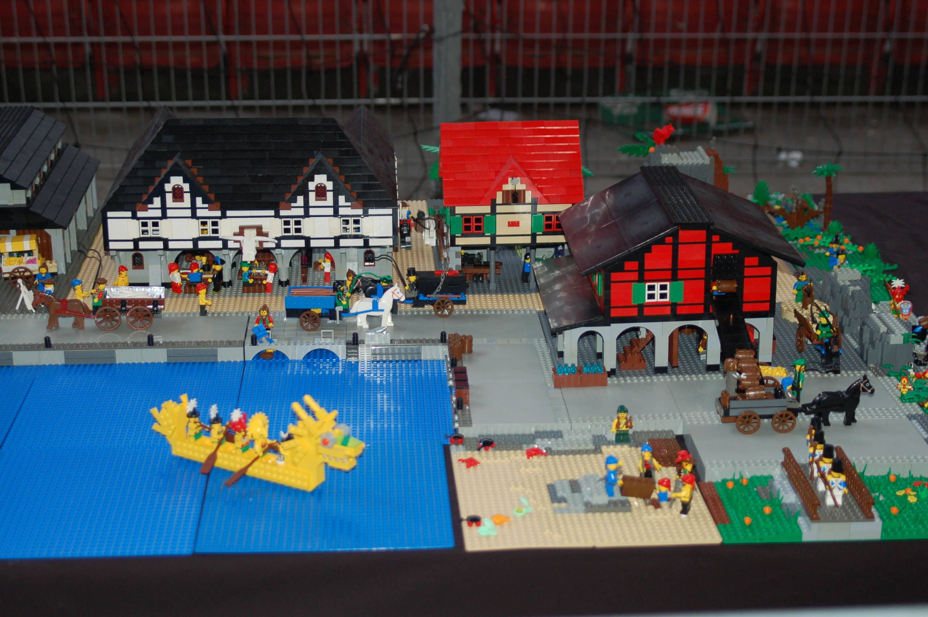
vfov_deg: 20.1
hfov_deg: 29.9
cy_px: 308
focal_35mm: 68
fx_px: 1738
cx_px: 464
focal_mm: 45
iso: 400
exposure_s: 1/60
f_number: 3.3
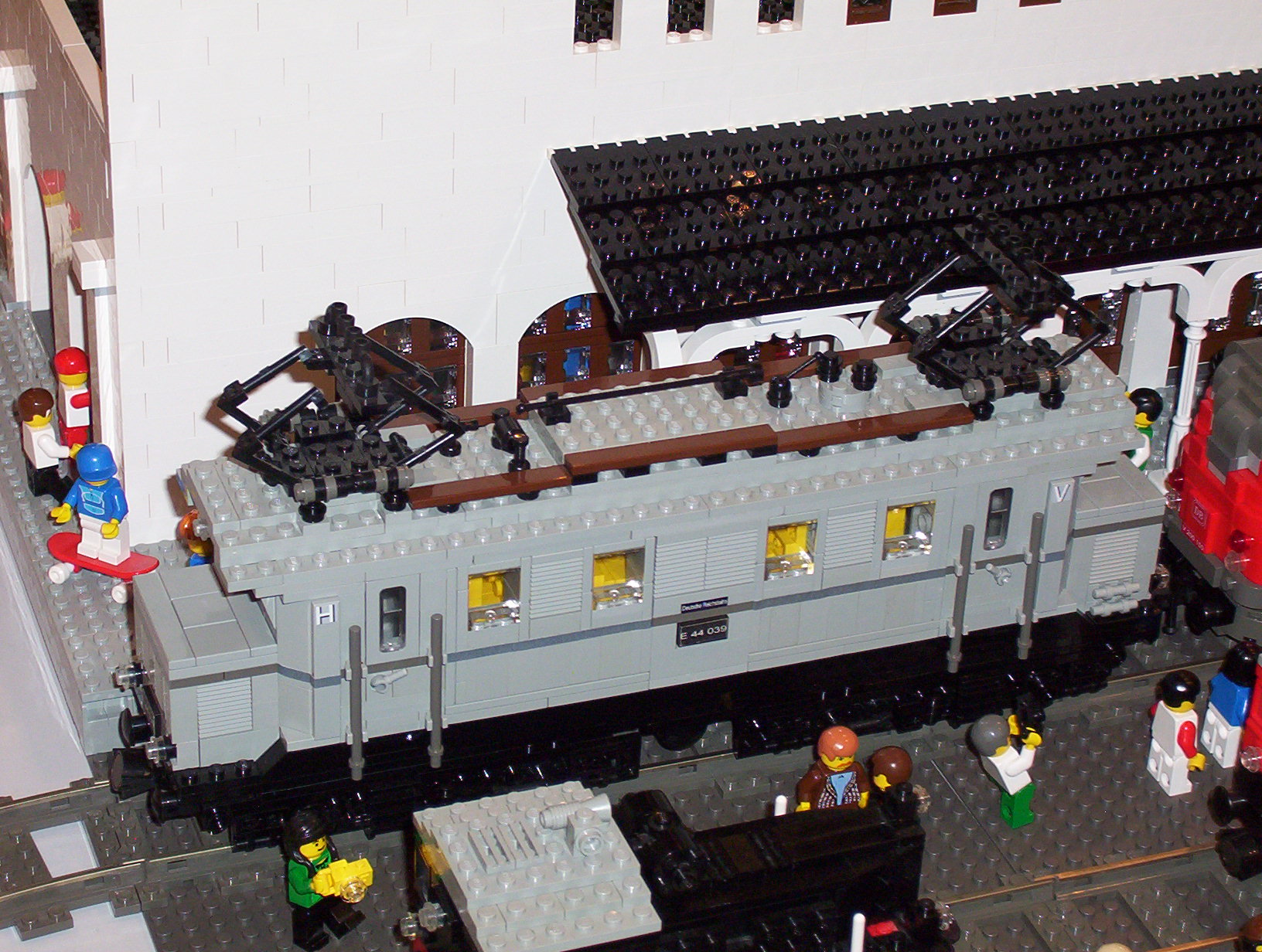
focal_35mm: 100
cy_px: 476
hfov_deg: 19.6
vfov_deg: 14.9
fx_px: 3654
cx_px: 631
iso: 140
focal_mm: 13.24
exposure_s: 1/108
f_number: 4.07
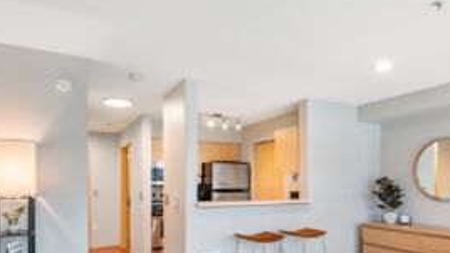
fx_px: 308
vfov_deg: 43.5
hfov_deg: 72.2
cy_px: 185
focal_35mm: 26
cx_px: 247
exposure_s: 1/5
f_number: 10
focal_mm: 11
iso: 250
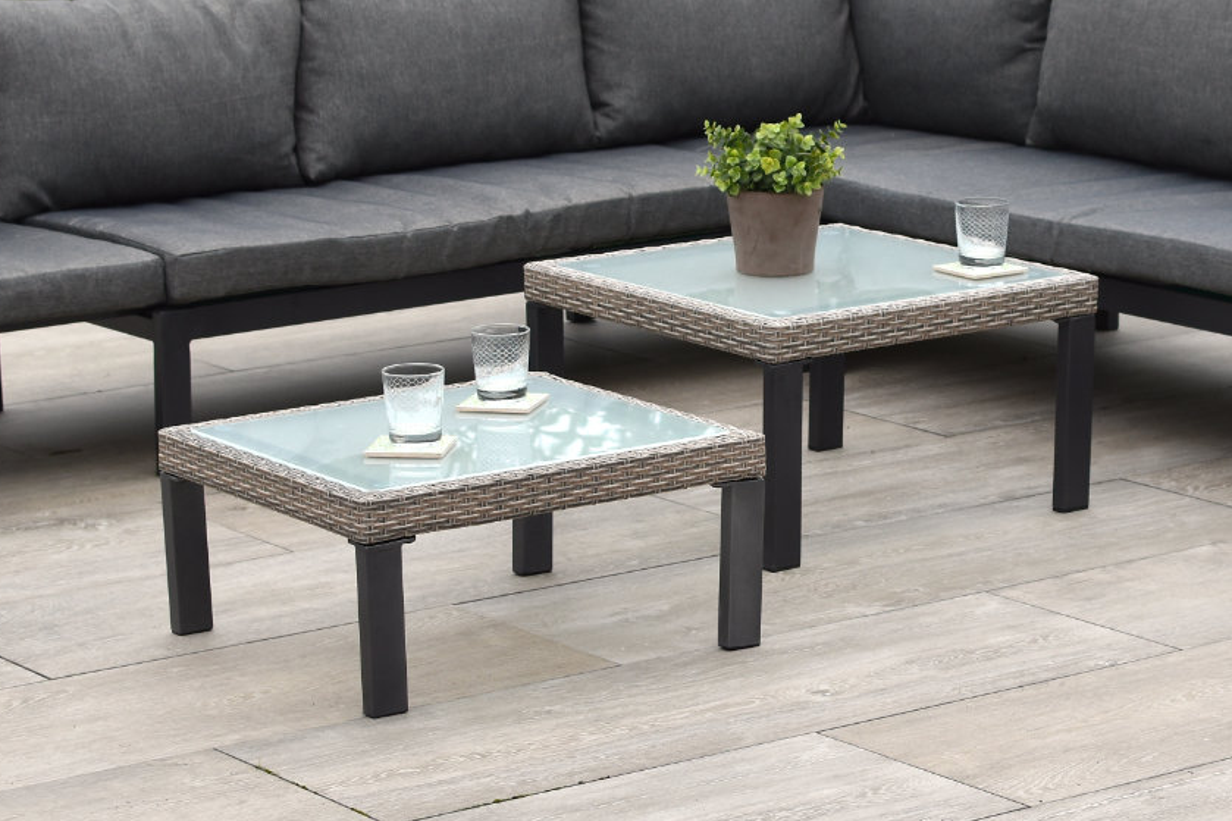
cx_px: 800
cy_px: 352
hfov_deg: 17.0
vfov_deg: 11.4
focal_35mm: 120
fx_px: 4111
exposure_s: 1/1000
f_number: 2.8
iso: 125
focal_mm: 35
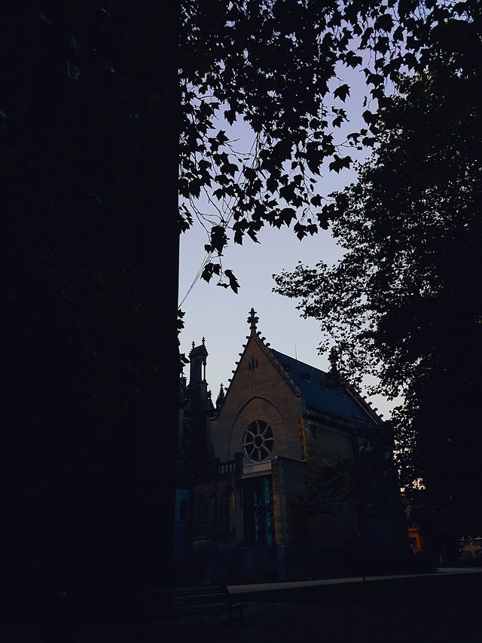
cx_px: 241
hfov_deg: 53.1
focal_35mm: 26
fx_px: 483
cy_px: 322
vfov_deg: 67.3
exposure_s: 1/50
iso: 125
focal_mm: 4.2
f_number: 1.7
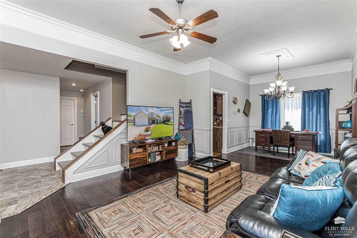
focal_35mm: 15
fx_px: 149
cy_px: 119
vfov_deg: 77.3
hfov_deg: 100.4
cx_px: 178
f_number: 10
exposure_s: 1/60
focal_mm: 10
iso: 640
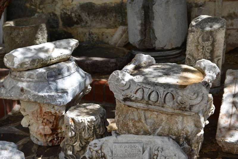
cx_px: 119
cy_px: 80
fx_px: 364
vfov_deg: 24.6
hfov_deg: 36.2
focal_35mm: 55
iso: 100
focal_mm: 55
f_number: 4
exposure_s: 1/60
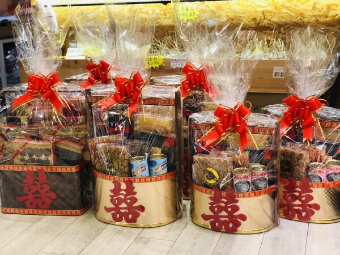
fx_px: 511
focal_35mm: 52
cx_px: 170
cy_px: 128
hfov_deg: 36.8
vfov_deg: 28.0
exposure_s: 1/50
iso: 80
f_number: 2.4
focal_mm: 6
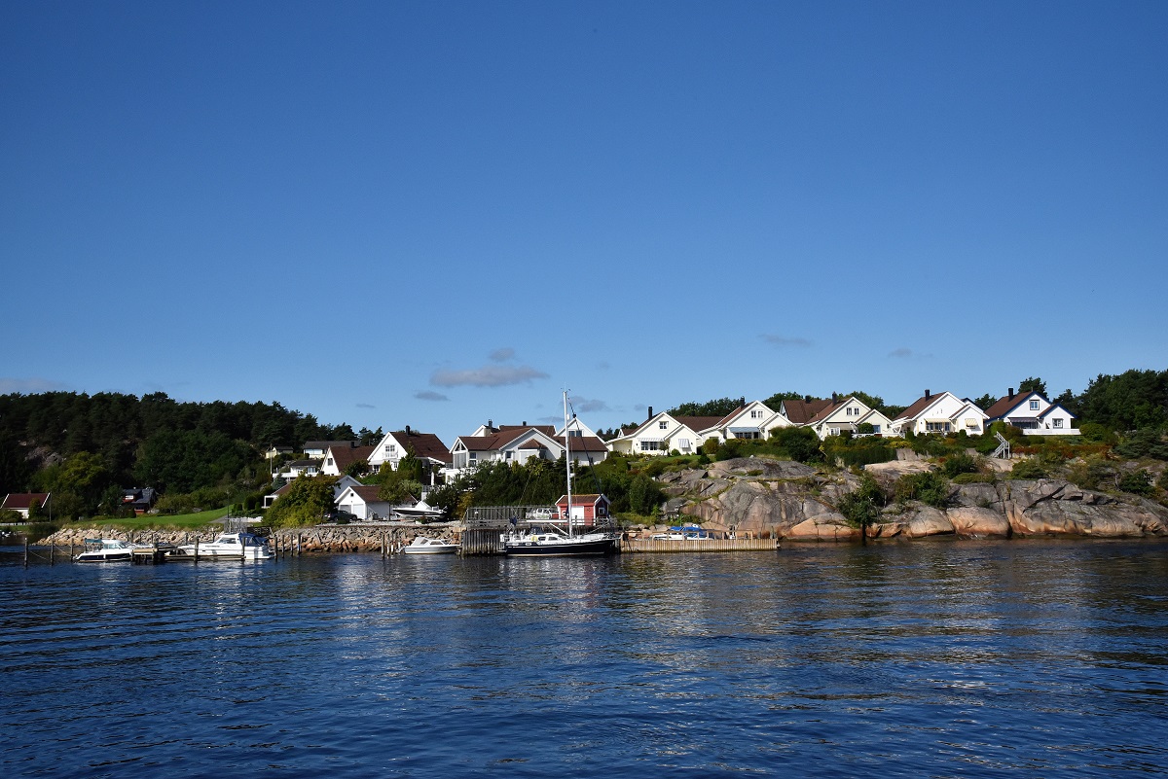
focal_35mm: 38
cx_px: 584
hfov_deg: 50.7
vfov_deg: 35.1
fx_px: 1233
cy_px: 390
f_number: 20
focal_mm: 38
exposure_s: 1/1600
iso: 1600
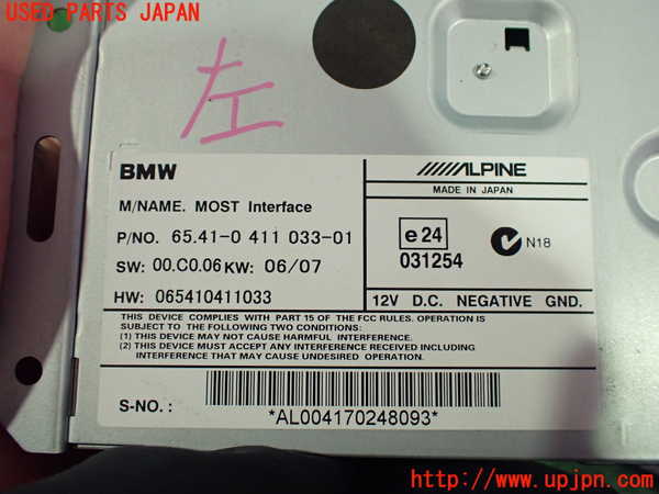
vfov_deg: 46.8
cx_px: 330
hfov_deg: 60.0
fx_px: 571
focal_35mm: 30
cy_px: 247
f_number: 2.3
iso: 800
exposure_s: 1/50
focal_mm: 5.4
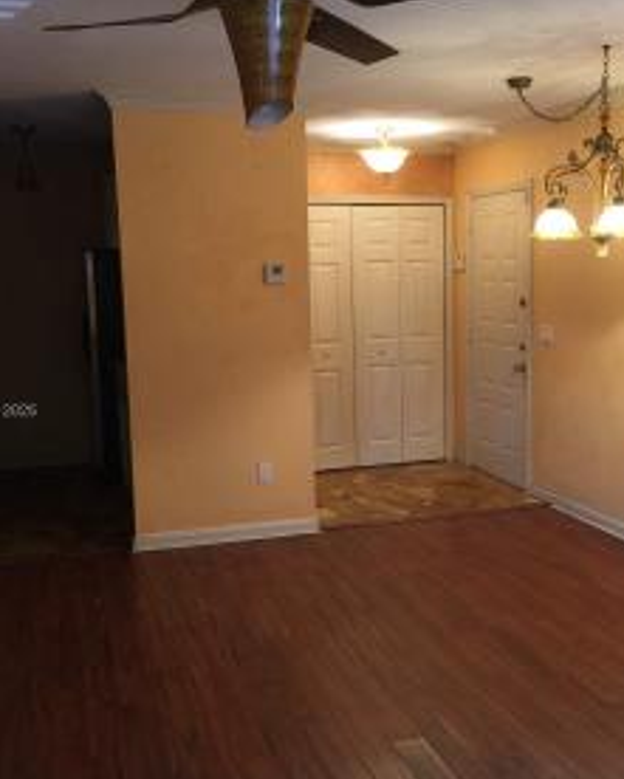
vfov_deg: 44.8
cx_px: 376
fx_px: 946
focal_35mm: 41
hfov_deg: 36.4
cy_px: 412
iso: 32
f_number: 2.2
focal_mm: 4.15
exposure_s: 1/15
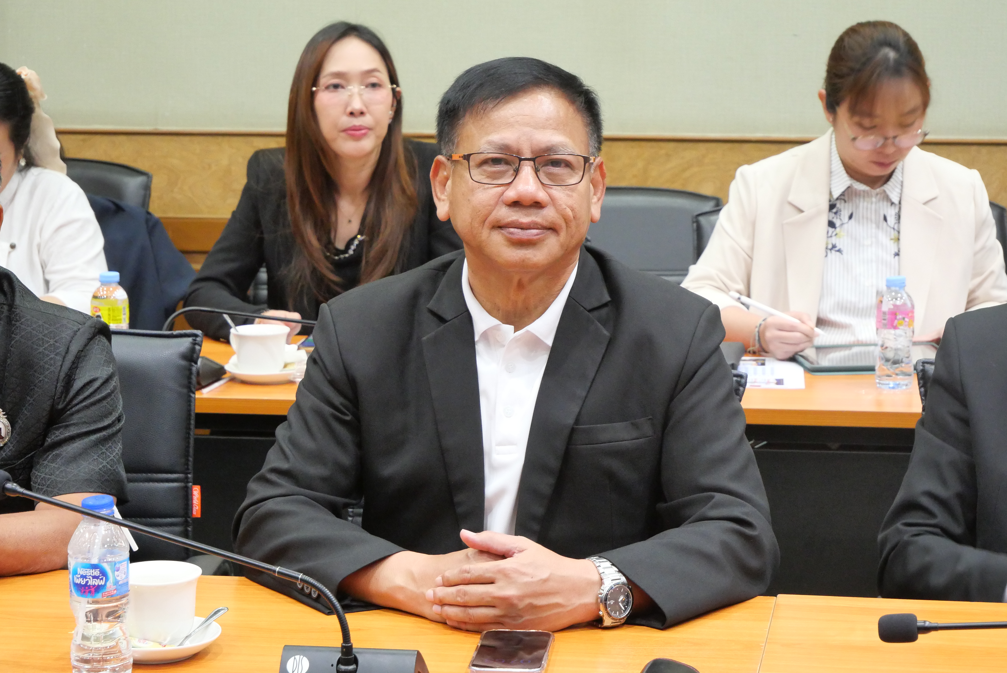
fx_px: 2827
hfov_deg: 20.2
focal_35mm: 101
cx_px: 504
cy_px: 336
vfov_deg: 13.6
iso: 3200
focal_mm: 49
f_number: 5.6
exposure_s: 1/30
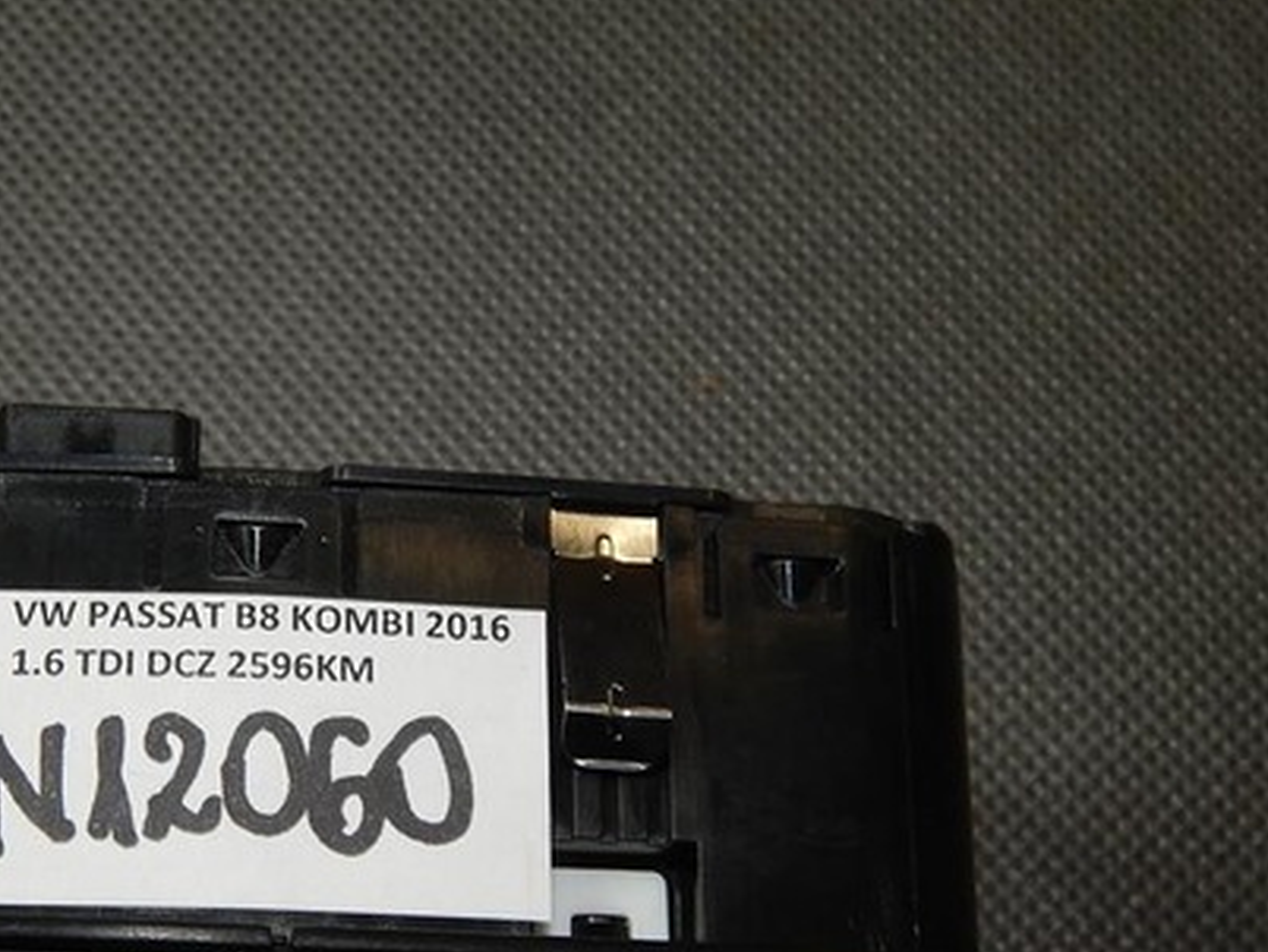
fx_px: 2492
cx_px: 243
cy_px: 722
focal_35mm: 68
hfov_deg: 27.9
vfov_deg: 21.4
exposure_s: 1/30
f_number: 6.9
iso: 200
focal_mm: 6.8
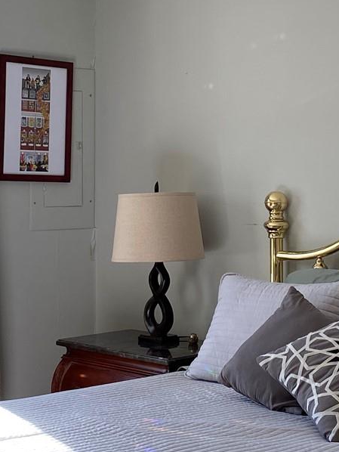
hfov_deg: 16.6
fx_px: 1161
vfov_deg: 22.0
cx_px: 205
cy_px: 189
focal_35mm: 89
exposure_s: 1/175
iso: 32
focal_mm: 4.25
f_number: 1.8
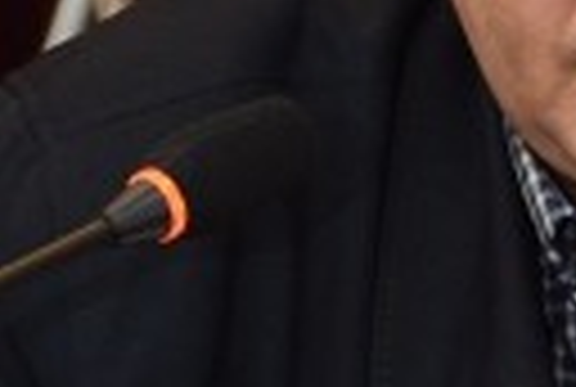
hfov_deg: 2.9
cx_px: 610
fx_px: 11212
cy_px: -225
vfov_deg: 2.0
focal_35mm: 699
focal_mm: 75
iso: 800
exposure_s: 1/80
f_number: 4.5
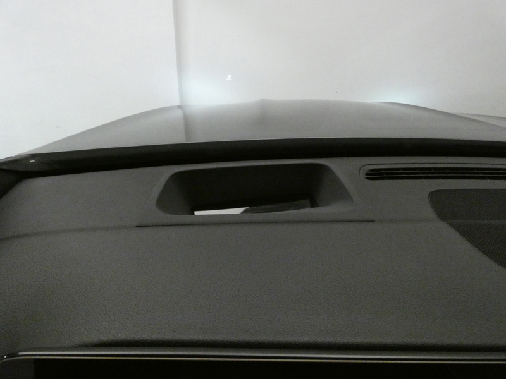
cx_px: 253
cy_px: 190
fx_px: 292
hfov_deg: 81.7
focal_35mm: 20
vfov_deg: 66.0
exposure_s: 1/125
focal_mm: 3.6
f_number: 2.8
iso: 2000
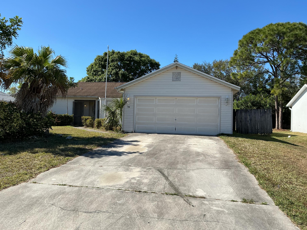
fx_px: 257
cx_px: 154
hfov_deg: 61.7
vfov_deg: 48.2
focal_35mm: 29
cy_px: 115
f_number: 1.8
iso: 25
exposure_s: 1/1912
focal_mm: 3
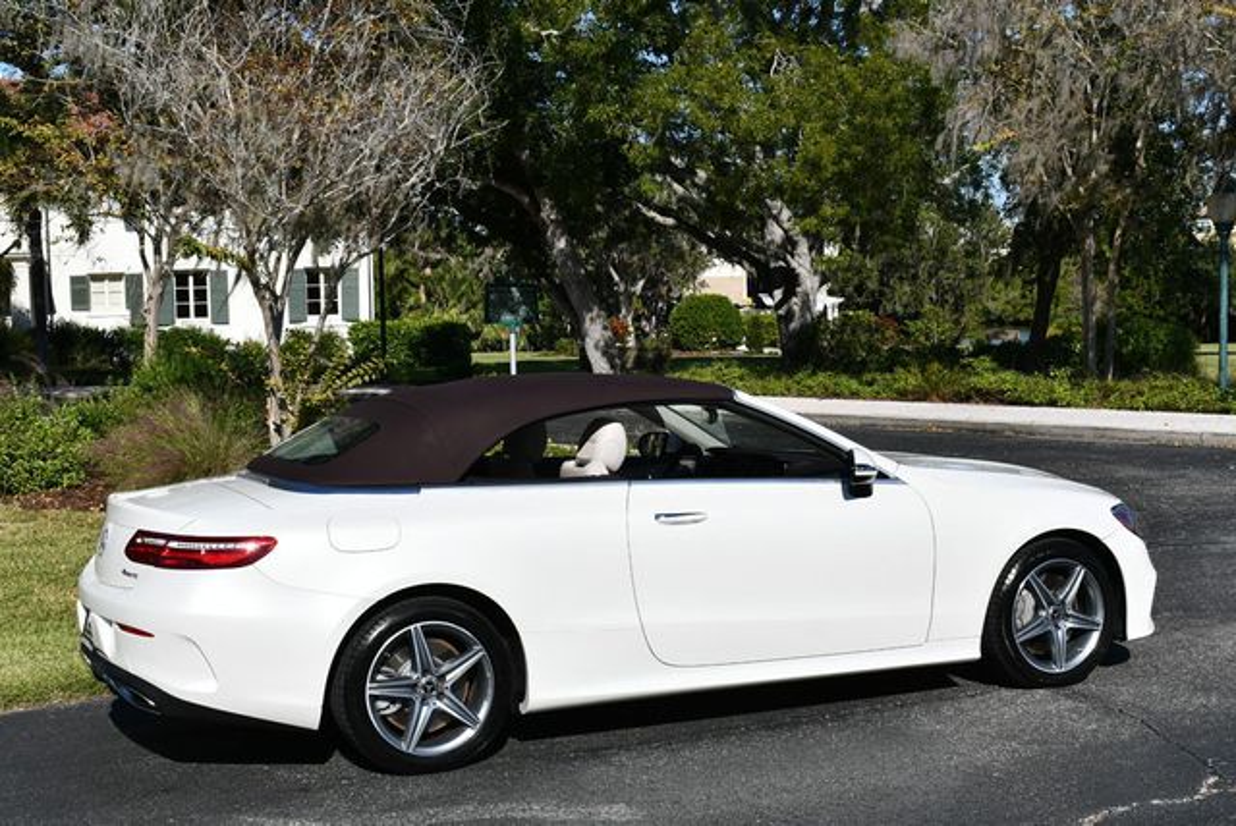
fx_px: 1787
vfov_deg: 26.0
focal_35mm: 52
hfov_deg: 38.2
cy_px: 413
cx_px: 618
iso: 100
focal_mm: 26
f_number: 10
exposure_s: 1/400
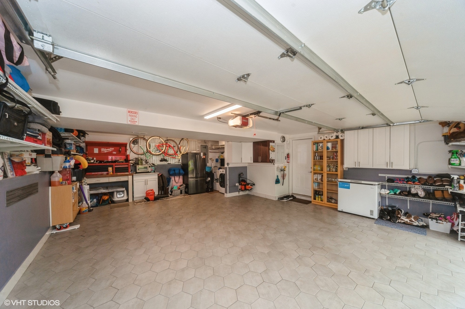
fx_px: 155
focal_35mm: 12
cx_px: 232
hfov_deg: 112.7
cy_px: 154
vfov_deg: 89.9
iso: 200
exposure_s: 1/60
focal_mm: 12
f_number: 8
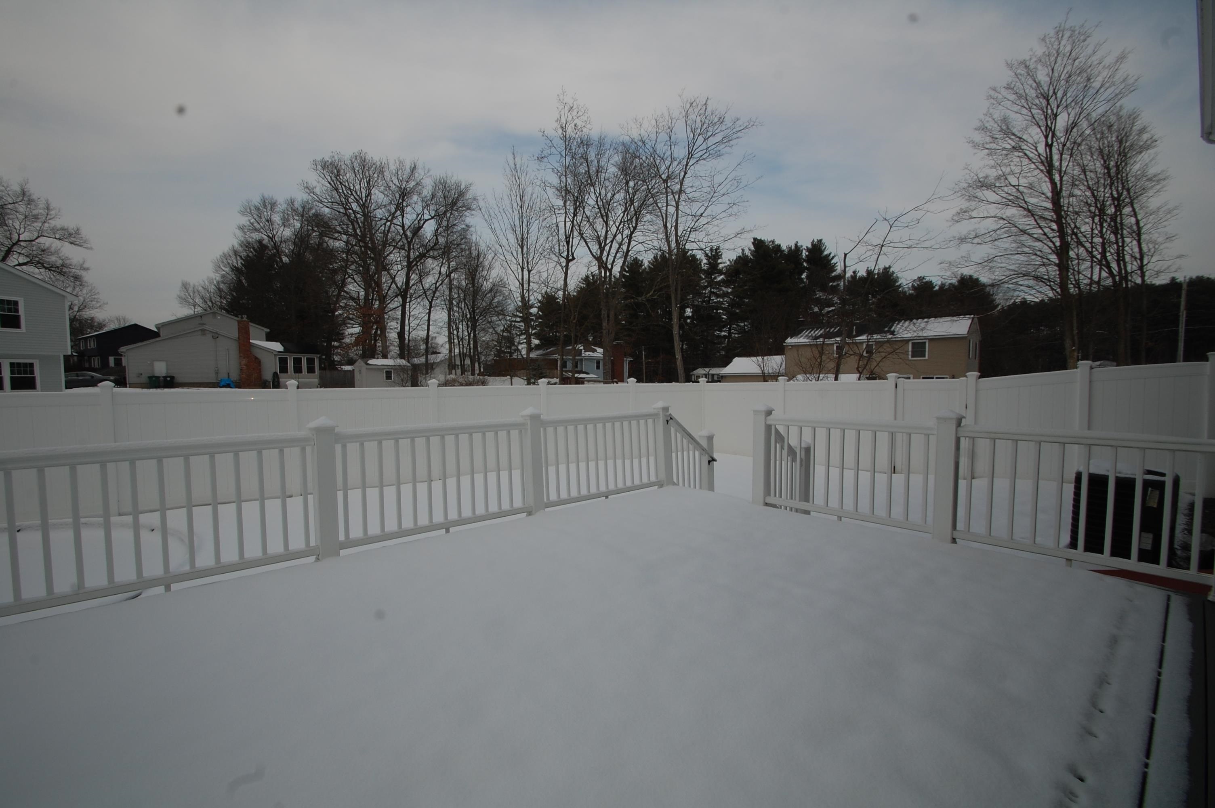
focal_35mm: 15
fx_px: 506
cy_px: 404
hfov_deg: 100.4
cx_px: 608
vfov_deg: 77.2
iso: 200
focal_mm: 10
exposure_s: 1/400
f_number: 10
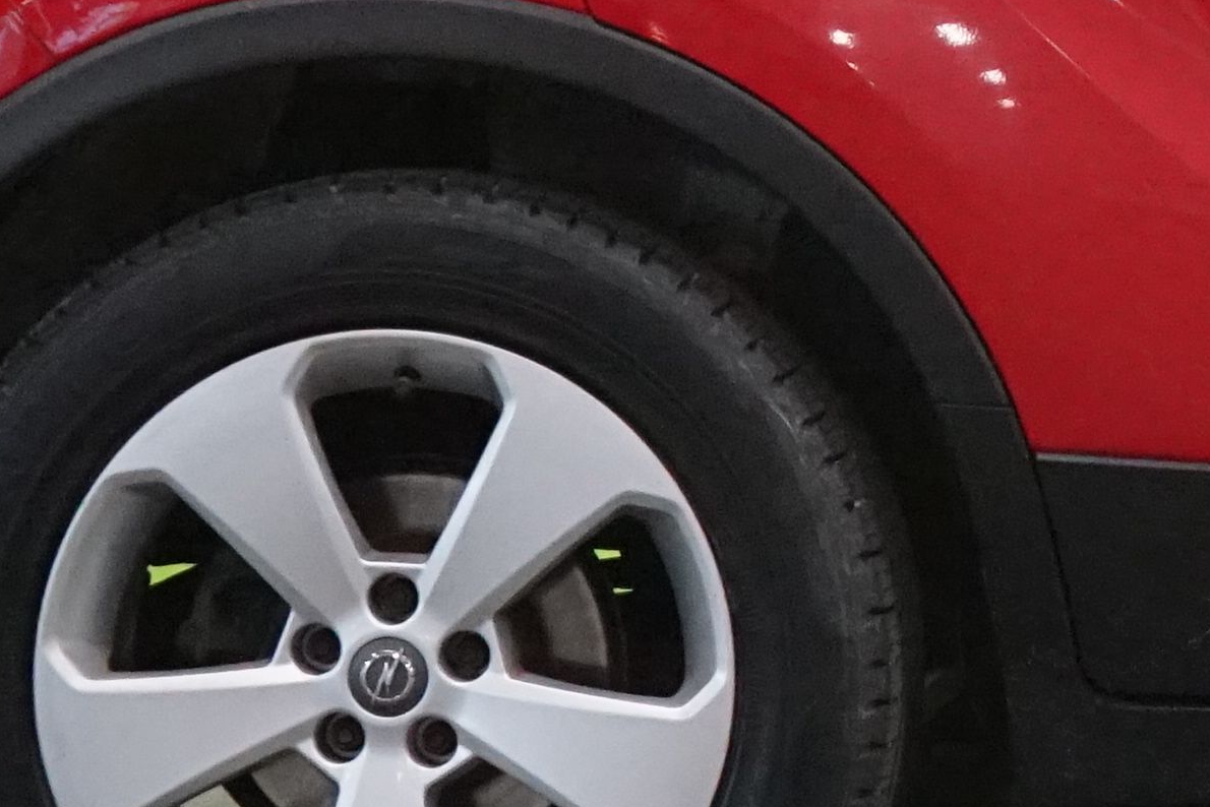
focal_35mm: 247
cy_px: -247
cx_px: 2401
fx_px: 8303
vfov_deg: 5.5
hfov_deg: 8.0
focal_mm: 49
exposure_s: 1/320
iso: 6400
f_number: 5.6
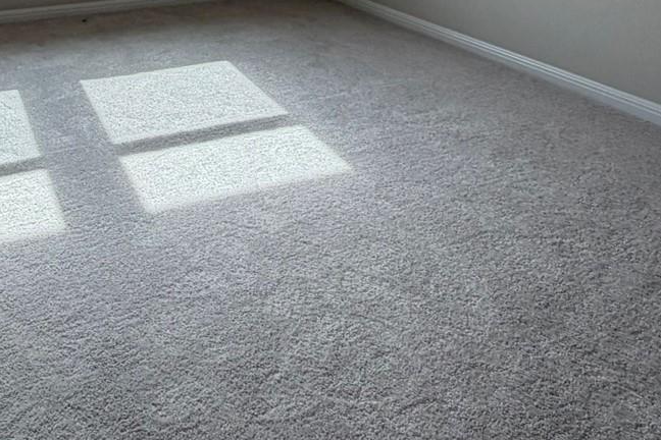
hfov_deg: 41.7
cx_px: 179
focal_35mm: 46
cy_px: -24
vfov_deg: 27.2
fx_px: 845
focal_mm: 2.22
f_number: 2.2
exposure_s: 1/212
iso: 64
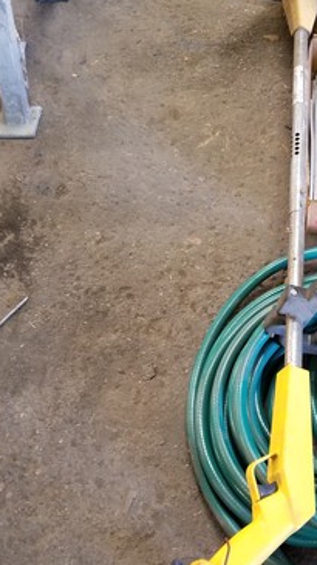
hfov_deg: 25.7
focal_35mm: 45
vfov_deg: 45.5
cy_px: 286
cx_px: 284
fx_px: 673
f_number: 1.7
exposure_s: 1/24
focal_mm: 4.25
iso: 250
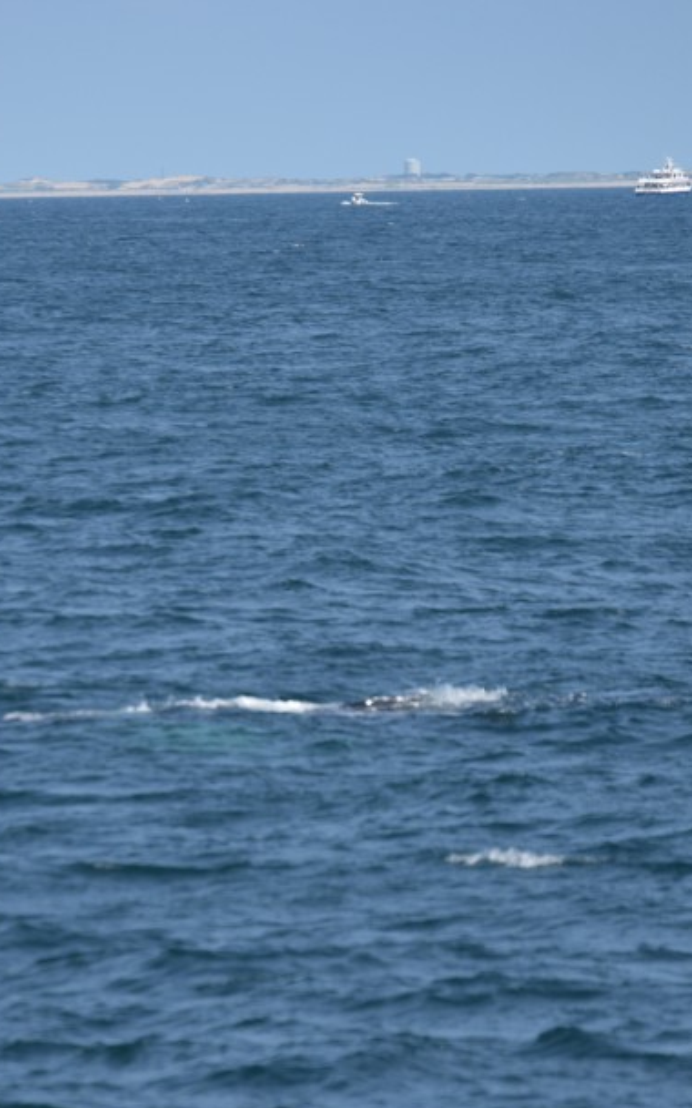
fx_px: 12701
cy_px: 594
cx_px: 229
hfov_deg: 3.1
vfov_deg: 5.0
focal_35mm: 421
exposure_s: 1/1600
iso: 200
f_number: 5.6
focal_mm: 155
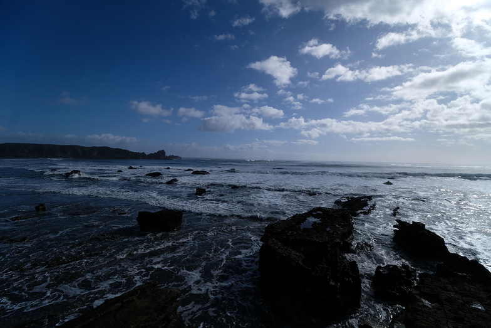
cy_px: 164
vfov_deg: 77.3
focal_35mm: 15
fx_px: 205
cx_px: 246
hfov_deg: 100.4
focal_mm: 10
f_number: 6.3
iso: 200
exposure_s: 1/2400
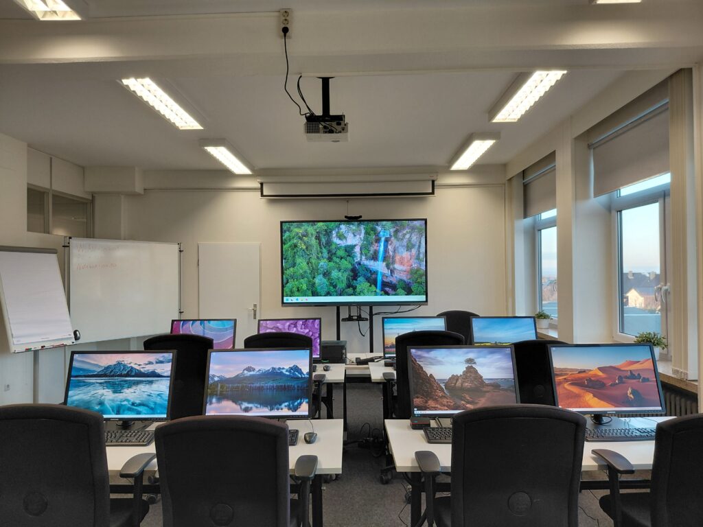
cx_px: 352
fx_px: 508
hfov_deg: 69.4
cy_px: 264
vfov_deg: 54.9
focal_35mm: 25
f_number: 1.8
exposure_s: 1/120
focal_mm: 4.69
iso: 100
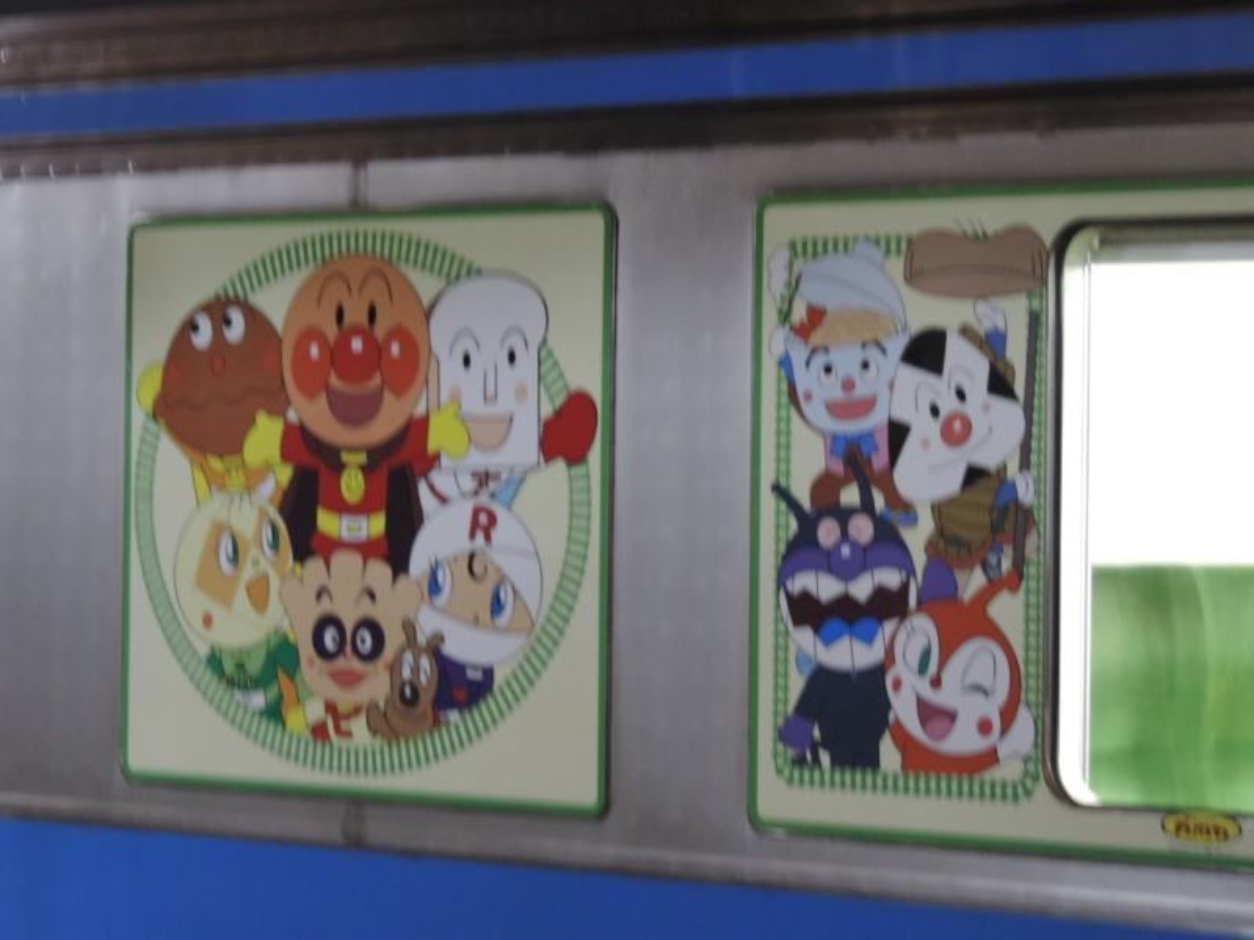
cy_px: 470
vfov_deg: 11.0
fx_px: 4891
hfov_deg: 14.6
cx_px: 627
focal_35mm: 135
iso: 800
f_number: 4.3
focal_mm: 24
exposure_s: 1/2
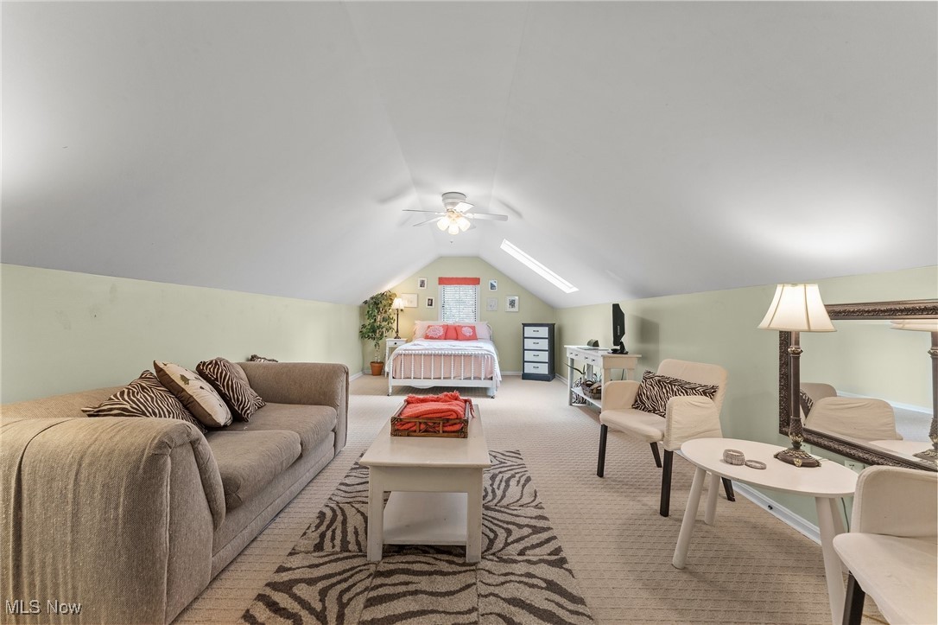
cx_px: 469
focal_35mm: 14
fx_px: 365
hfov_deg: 104.3
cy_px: 312
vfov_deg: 81.2
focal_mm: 14
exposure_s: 1/4
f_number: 8
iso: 400
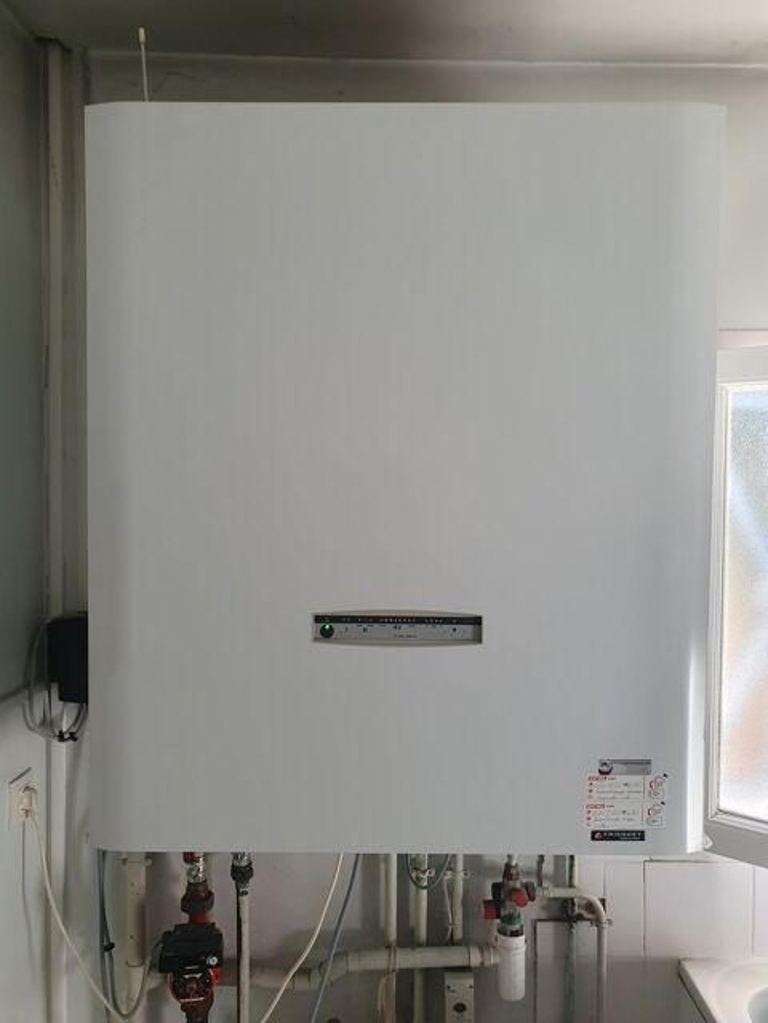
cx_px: 384
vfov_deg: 67.3
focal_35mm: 26
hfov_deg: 53.1
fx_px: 769
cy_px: 512
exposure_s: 1/100
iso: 80
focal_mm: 4.32
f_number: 2.4
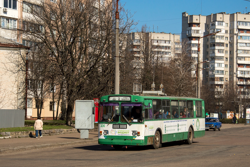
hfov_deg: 23.4
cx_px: 133
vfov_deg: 15.7
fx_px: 604
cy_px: 82
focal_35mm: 87
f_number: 8
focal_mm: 50
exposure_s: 1/800
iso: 100
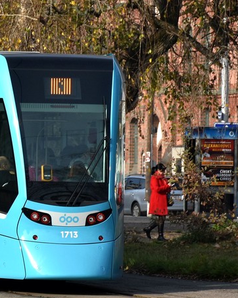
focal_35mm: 299
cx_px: -119
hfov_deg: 5.1
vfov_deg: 6.5
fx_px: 2634
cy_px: 103
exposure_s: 1/800
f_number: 7.1
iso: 200
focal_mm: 80
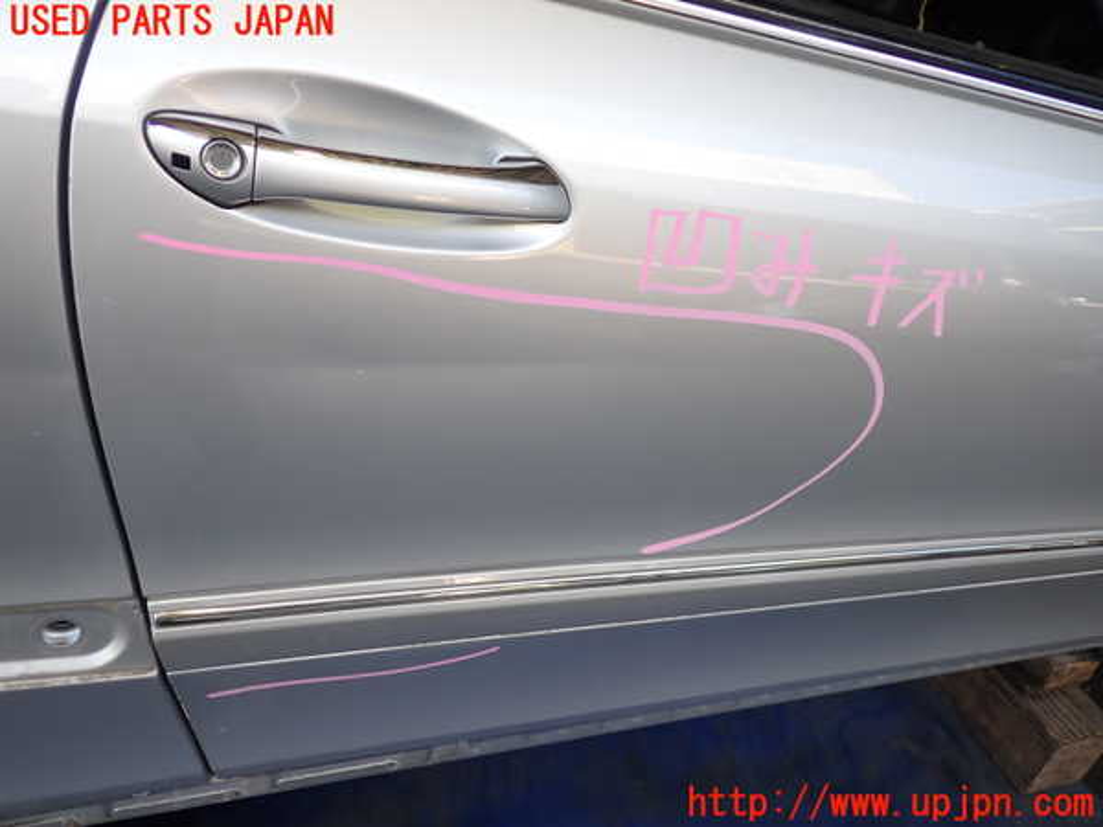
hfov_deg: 60.0
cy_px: 414
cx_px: 552
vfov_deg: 46.8
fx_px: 956
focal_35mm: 30
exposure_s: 1/125
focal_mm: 5.4
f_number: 2.3
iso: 125
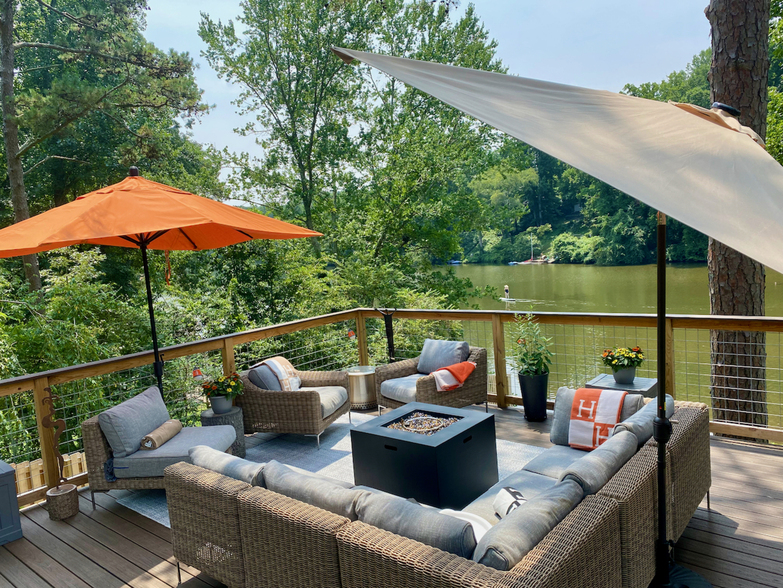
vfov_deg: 53.1
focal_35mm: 26
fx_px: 588
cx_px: 392
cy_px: 294
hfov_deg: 67.3
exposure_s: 1/942
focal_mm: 4.25
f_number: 1.8
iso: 32
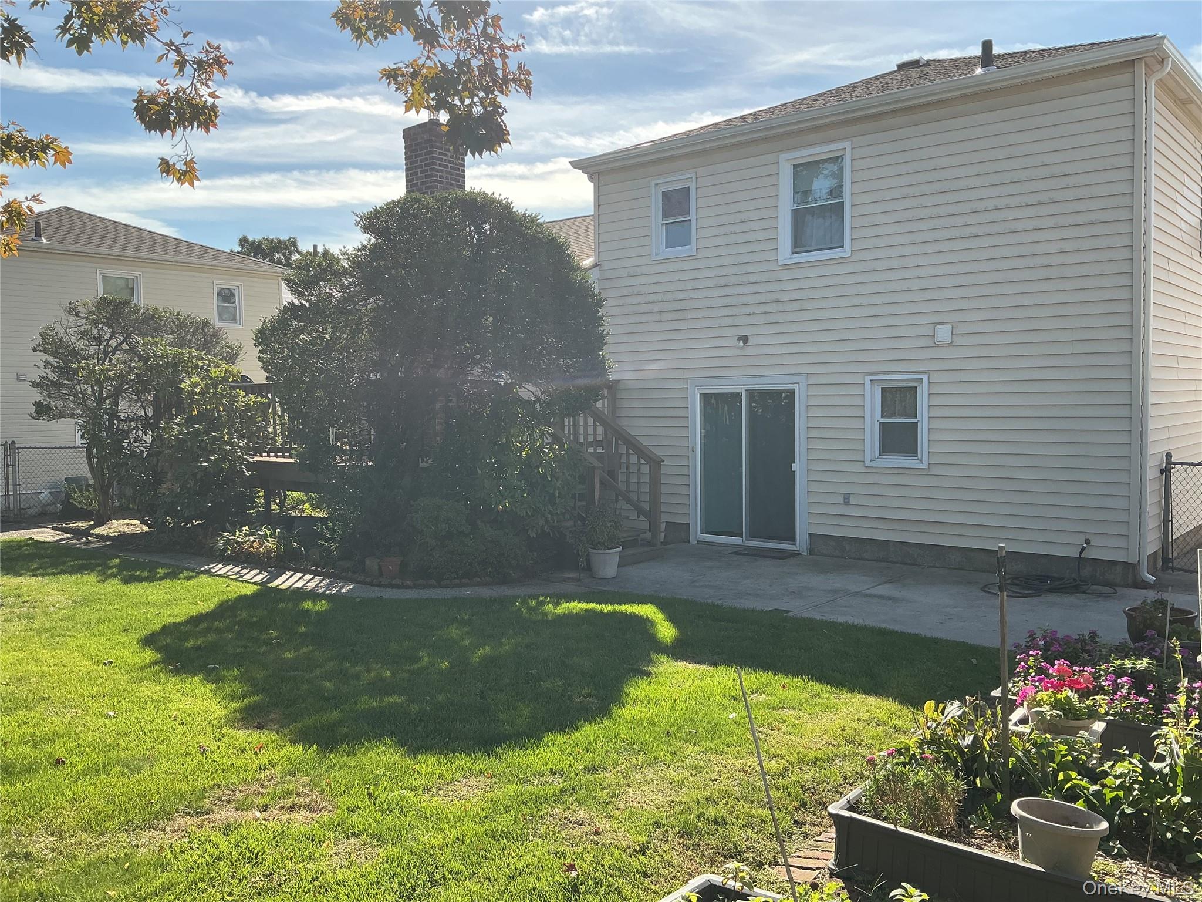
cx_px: 601
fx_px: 1007
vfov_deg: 48.2
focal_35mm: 29
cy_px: 451
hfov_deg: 61.7
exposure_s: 1/978
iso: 25
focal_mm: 3
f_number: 1.8
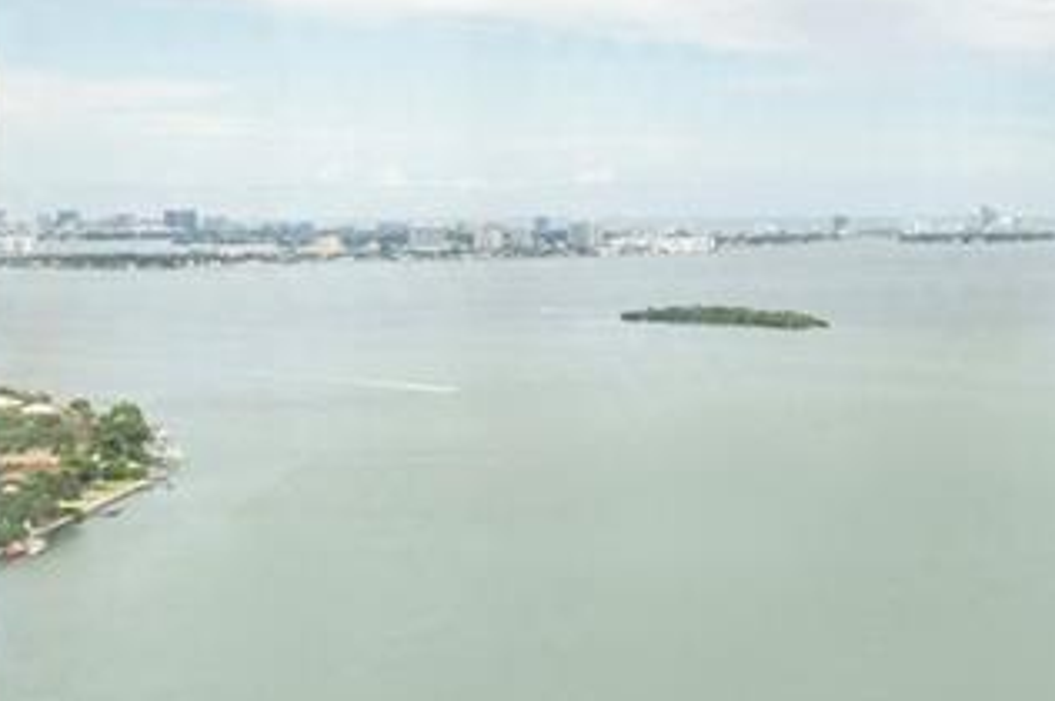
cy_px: 113
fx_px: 2225
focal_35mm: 76
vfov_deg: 17.7
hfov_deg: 23.7
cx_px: 1342
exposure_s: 1/10
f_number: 10
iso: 125
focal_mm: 10
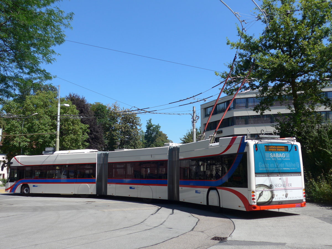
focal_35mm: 36
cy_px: 124
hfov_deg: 51.4
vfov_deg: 39.7
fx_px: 345
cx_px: 166
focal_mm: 7.5
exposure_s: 1/1300
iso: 80
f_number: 2.8
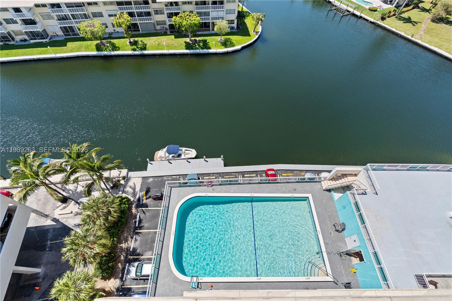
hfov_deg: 96.7
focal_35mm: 16
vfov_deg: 73.7
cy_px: 150
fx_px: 201
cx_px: 226
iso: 100
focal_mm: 16
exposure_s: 1/60
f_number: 5
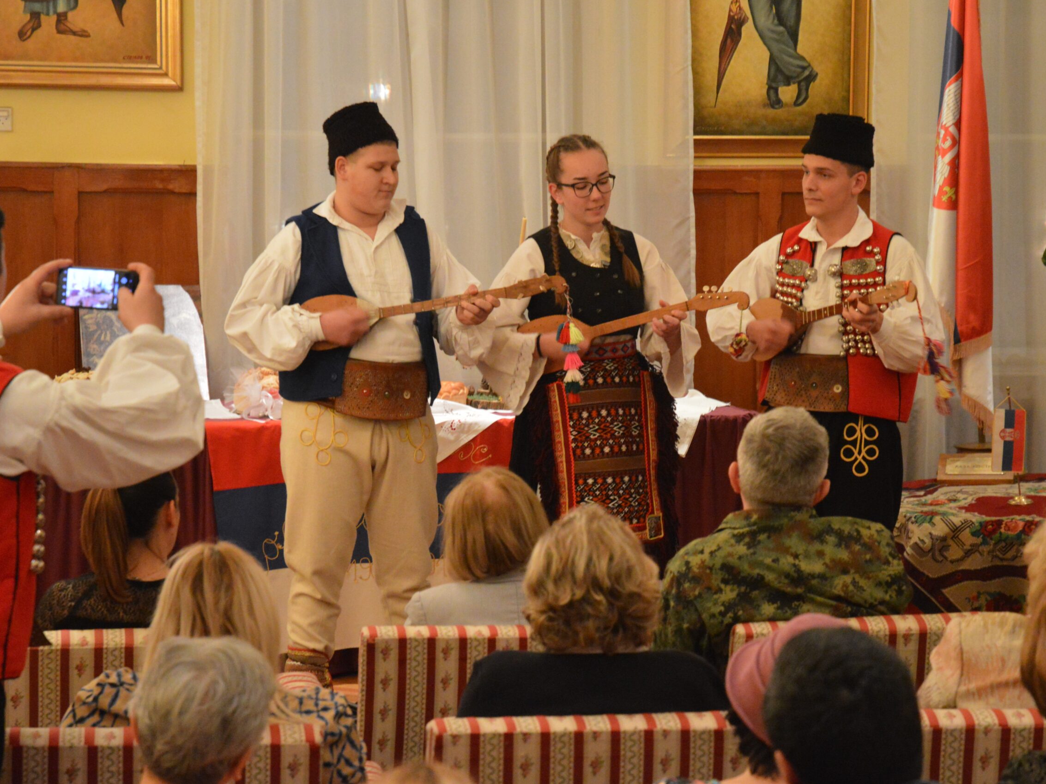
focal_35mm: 114
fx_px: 3445
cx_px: 576
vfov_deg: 13.0
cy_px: 392
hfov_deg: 17.3
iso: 3200
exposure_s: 1/50
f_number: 4.5
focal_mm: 70
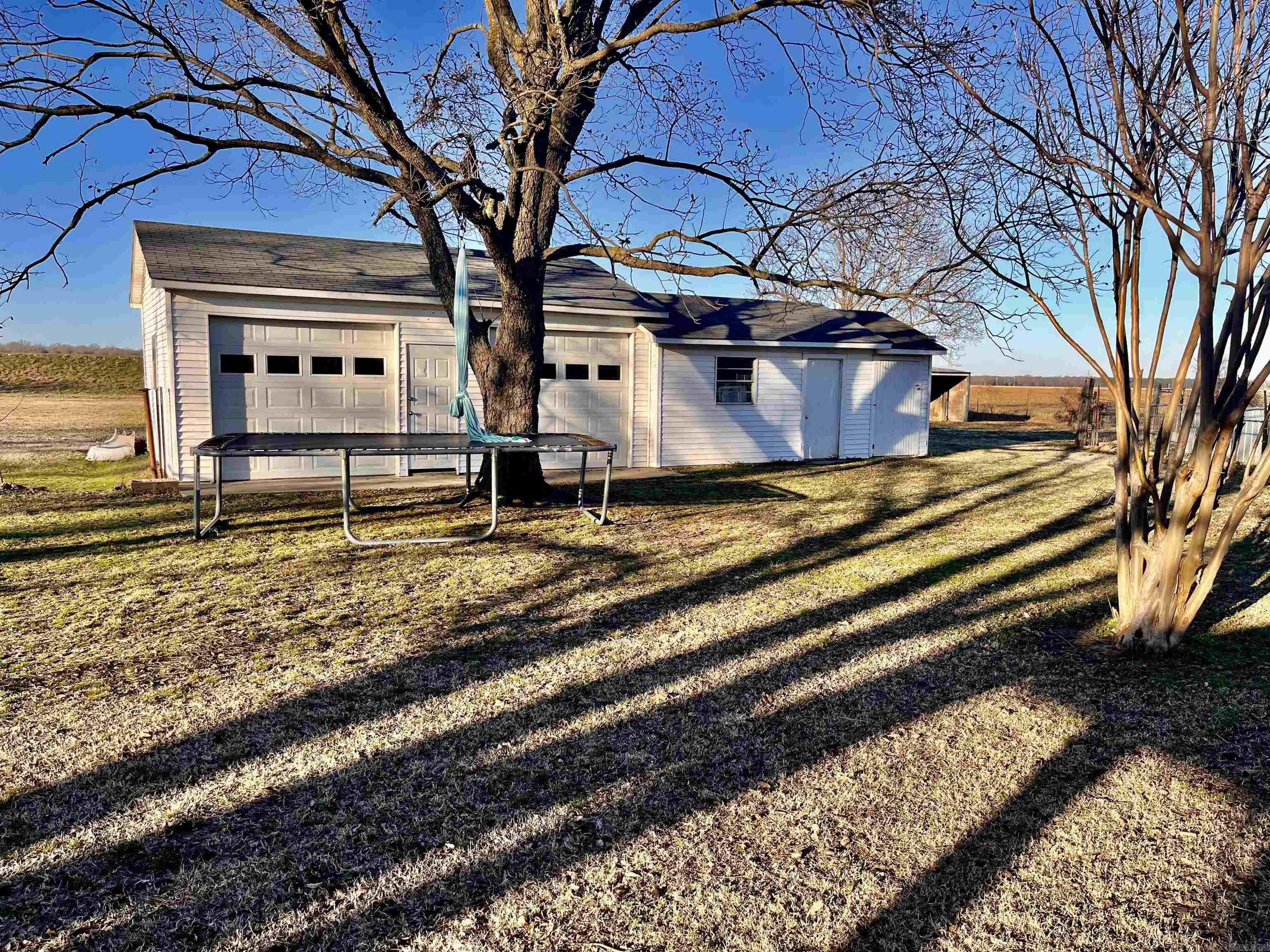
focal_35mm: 26
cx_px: 635
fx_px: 954
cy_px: 476
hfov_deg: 67.3
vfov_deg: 53.1
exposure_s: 1/1477
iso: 50
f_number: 1.6
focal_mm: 5.1
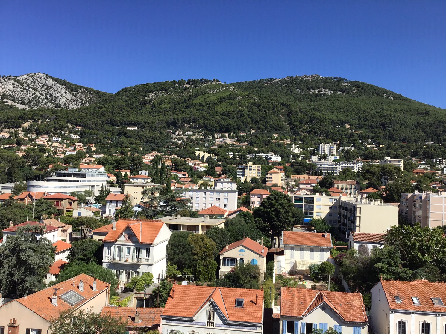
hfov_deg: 58.4
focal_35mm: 31
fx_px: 399
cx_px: 223
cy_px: 167
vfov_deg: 45.4
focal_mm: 3.3
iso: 25
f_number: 2.4
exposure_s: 1/1335
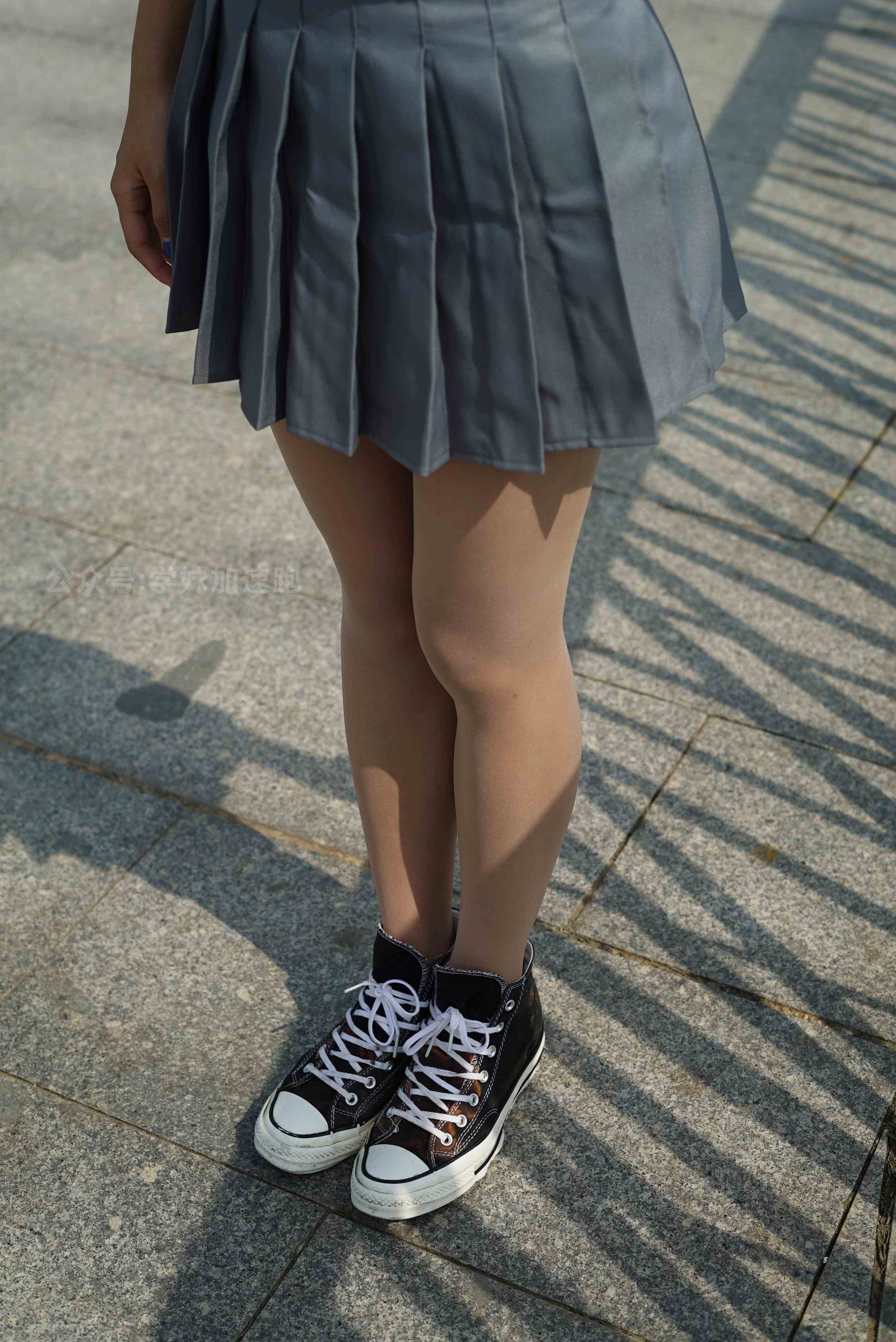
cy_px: 671
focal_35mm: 50
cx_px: 448
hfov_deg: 27.0
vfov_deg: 39.6
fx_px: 1864
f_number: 4
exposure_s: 1/1250
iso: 50
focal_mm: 50
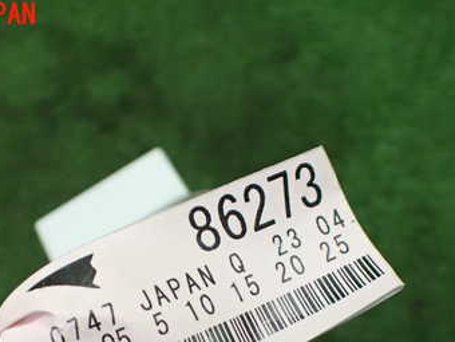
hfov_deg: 36.1
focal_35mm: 53
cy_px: 300
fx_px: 697
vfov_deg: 26.7
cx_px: 194
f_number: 2.3
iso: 400
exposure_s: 1/125
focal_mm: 5.4
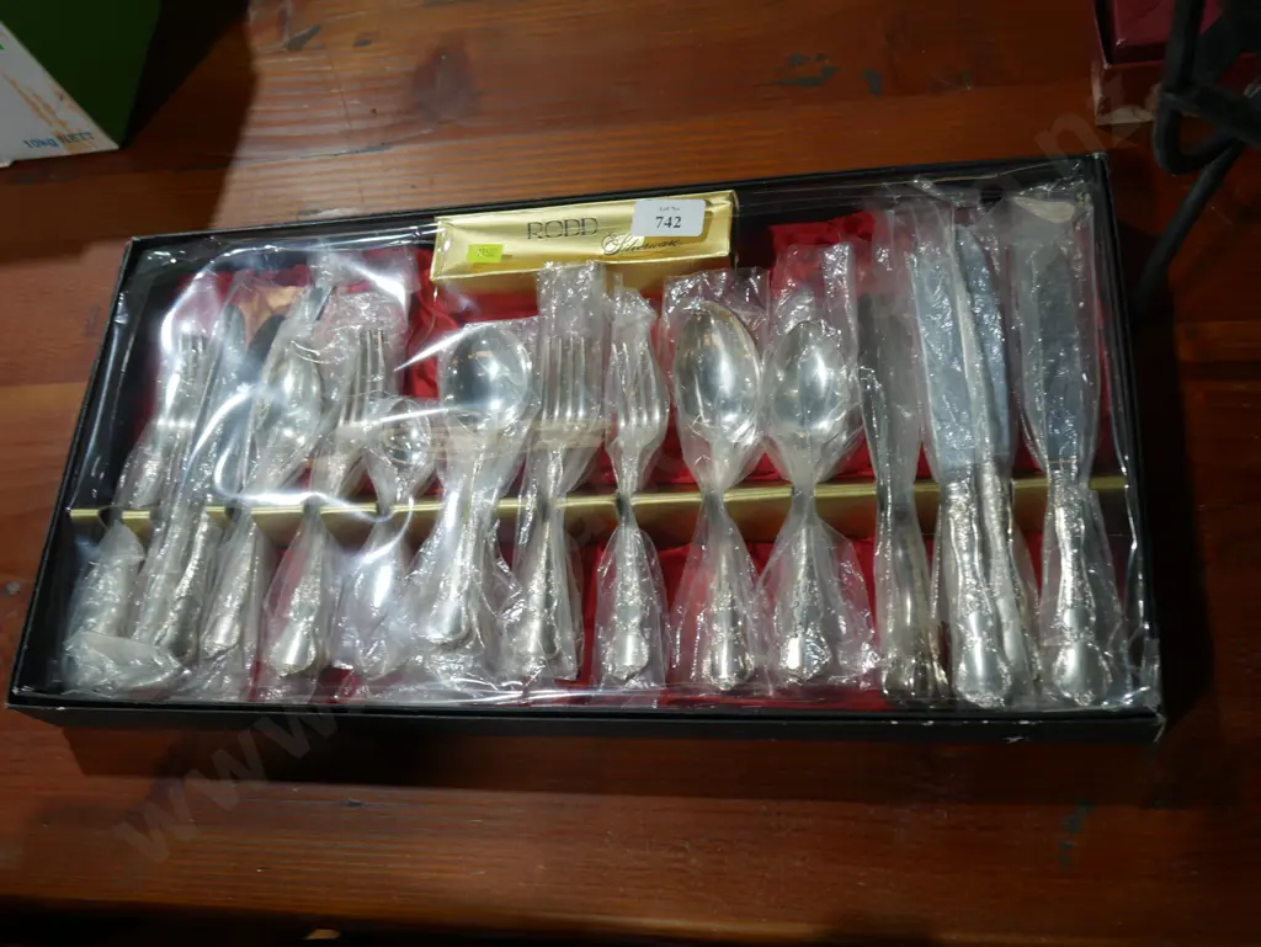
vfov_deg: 41.8
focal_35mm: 34
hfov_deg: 53.9
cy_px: 474
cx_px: 630
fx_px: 1239
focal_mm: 17
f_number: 4.5
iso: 200
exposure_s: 1/60
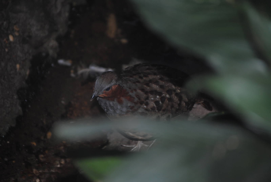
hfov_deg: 10.1
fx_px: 1526
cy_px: 91
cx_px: 136
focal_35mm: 202
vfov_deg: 6.8
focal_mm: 135
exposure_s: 1/60
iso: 200
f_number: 5
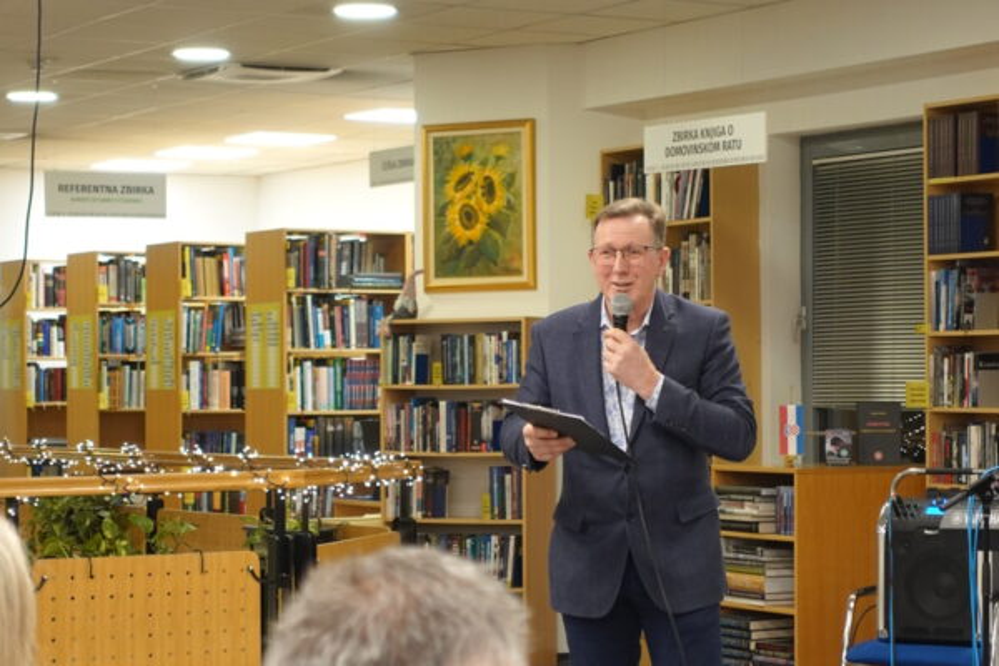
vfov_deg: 19.5
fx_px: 1942
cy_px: 333
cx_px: 500
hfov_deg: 28.8
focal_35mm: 70
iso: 800
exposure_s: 1/60
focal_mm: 25.7
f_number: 2.8
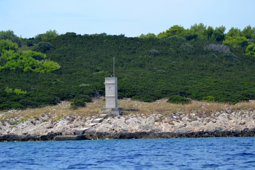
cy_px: 85
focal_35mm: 165
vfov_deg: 8.3
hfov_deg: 12.5
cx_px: 128
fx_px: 1169
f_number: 5.6
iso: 125
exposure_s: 1/500
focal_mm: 110
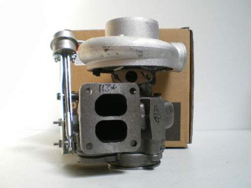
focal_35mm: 38
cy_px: 94
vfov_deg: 37.8
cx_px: 126
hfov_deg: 49.0
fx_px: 276
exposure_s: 1/30
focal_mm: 6.3
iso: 100
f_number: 3.1
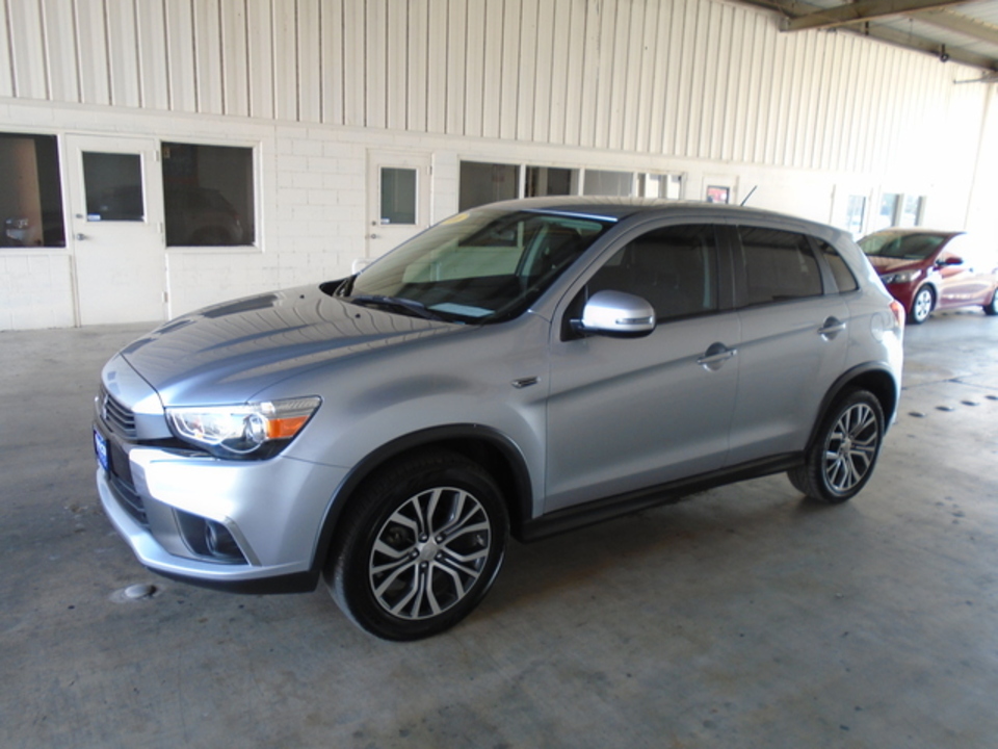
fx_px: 750
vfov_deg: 53.1
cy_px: 374
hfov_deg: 67.3
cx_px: 499
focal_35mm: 26
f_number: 3.2
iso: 100
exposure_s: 1/30
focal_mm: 4.6
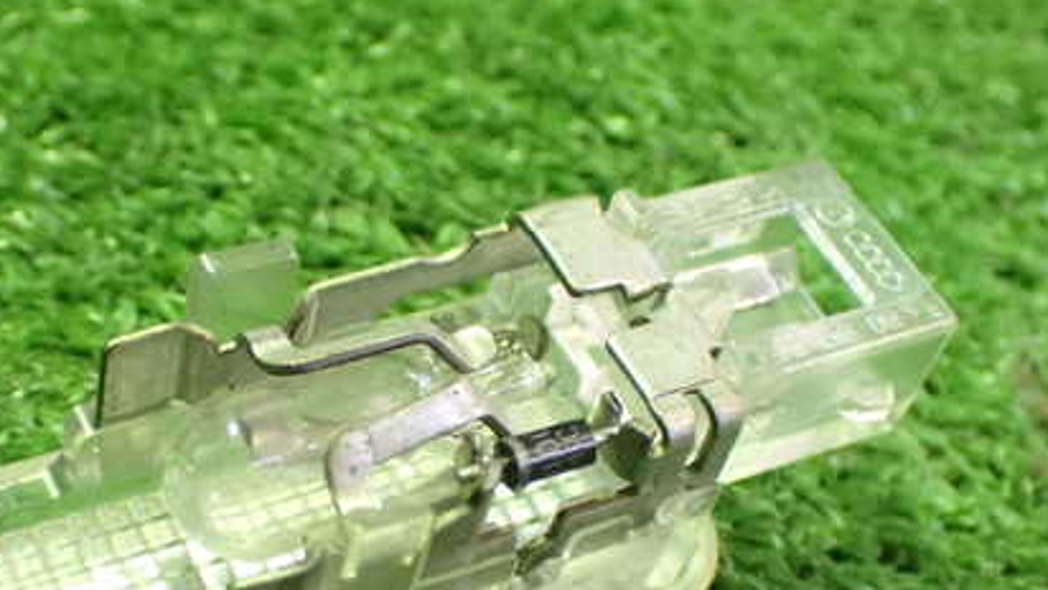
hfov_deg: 32.2
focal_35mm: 65
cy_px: 478
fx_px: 1807
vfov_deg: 18.4
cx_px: 379
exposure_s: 1/40
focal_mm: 7.31
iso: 1600
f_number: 2.8
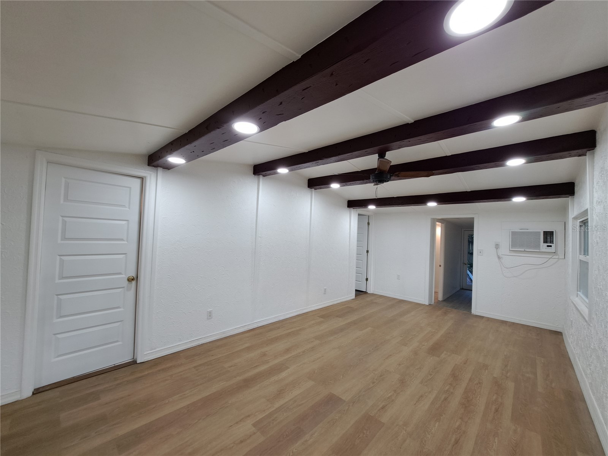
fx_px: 228
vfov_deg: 89.9
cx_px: 304
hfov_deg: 106.2
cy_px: 228
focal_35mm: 13
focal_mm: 1.74
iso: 100
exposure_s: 1/40
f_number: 2.2
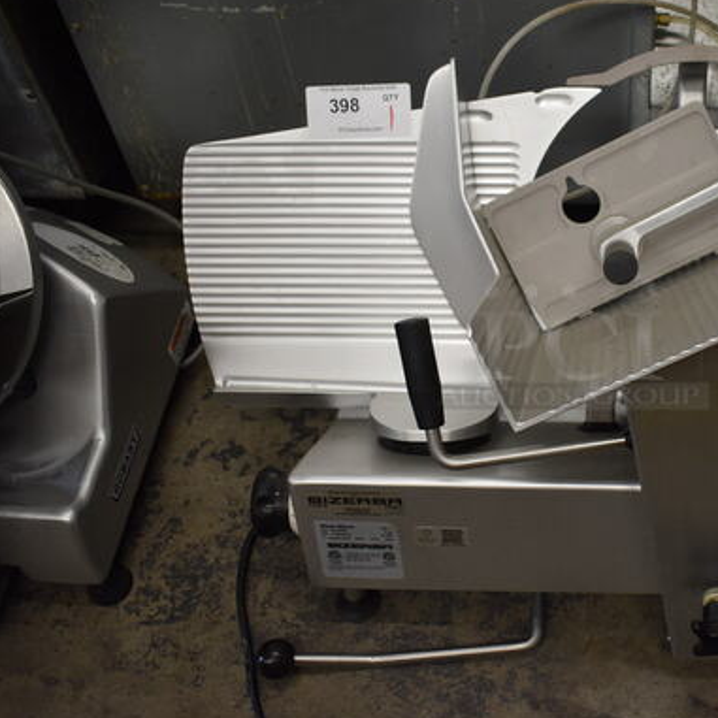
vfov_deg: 37.5
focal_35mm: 45
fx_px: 1056
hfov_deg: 36.3
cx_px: 569
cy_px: 343
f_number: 3.8
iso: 1000
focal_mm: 22
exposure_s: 1/125
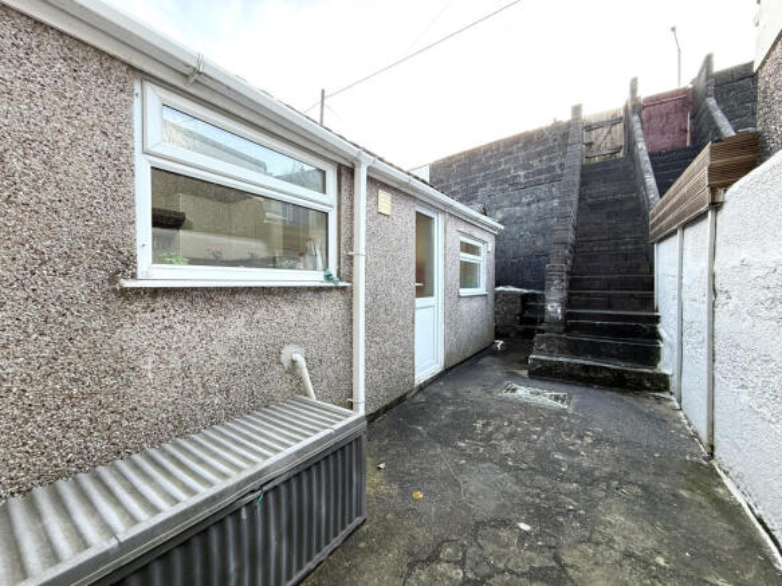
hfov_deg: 102.1
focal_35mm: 14
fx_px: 316
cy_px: 293
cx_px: 391
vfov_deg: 85.7
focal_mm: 2.22
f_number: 2.2
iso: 80
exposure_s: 1/99
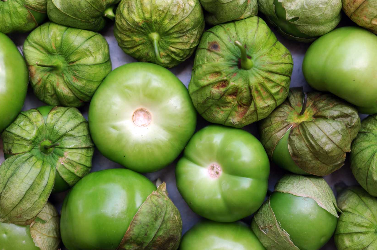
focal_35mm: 93
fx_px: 973
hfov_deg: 21.9
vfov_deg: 14.7
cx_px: 154
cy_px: 110
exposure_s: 1/400
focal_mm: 50
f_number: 2.8
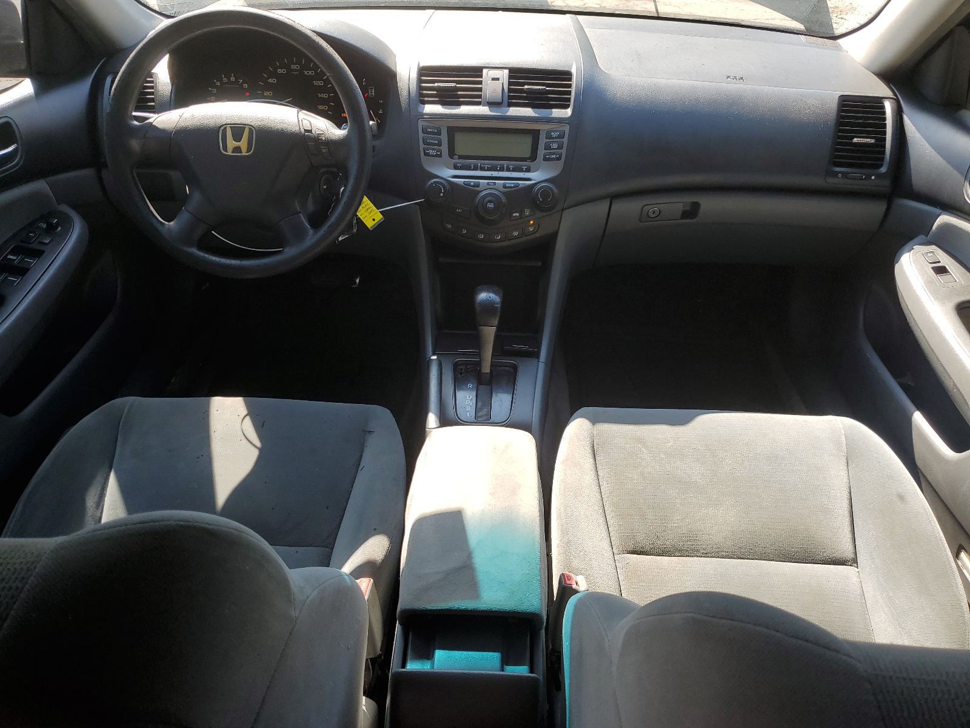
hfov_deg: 67.3
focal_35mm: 26
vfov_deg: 53.1
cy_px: 364
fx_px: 729
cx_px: 485
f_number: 1.5
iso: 50
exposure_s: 1/435
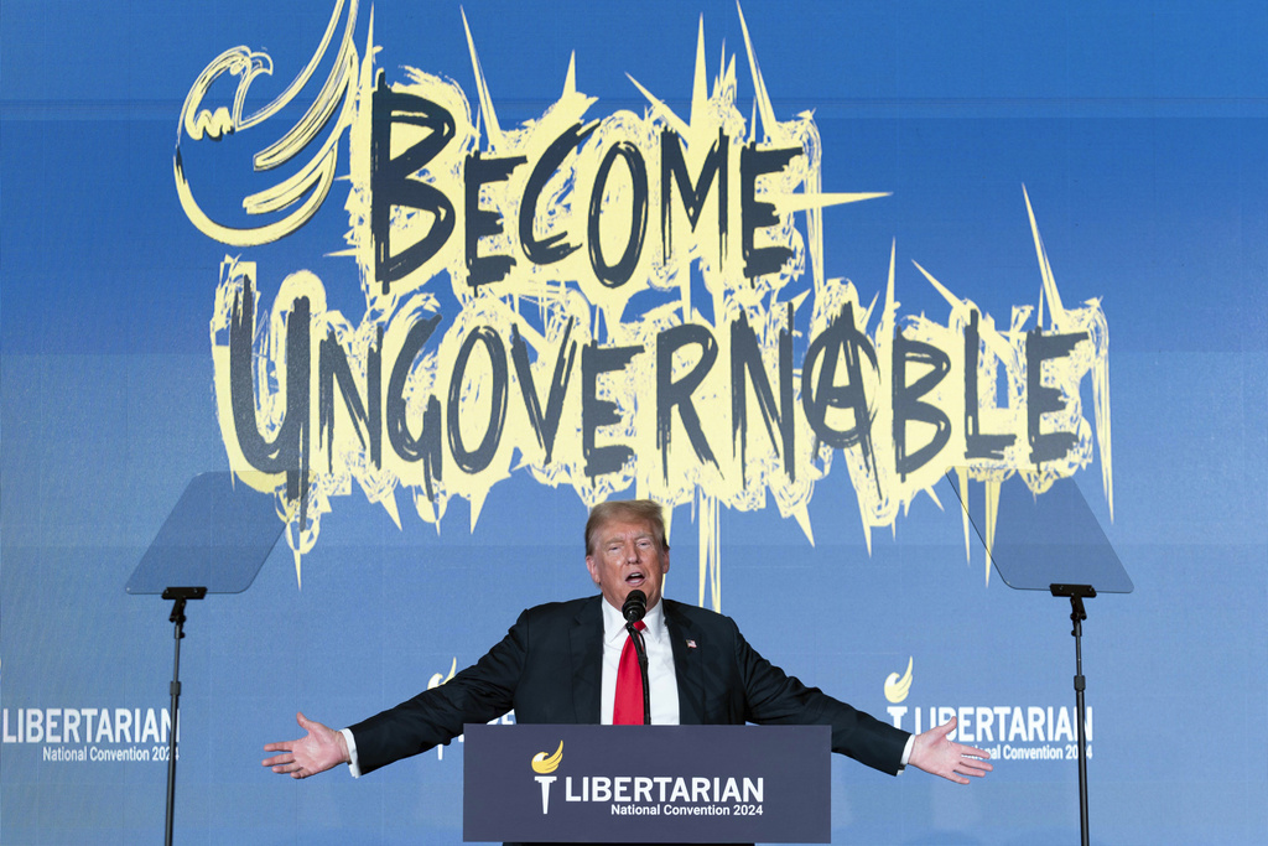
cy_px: 423
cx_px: 634
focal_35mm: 113
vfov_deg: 12.1
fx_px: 3980
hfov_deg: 18.1
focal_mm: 113
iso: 200
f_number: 4.5
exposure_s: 1/40
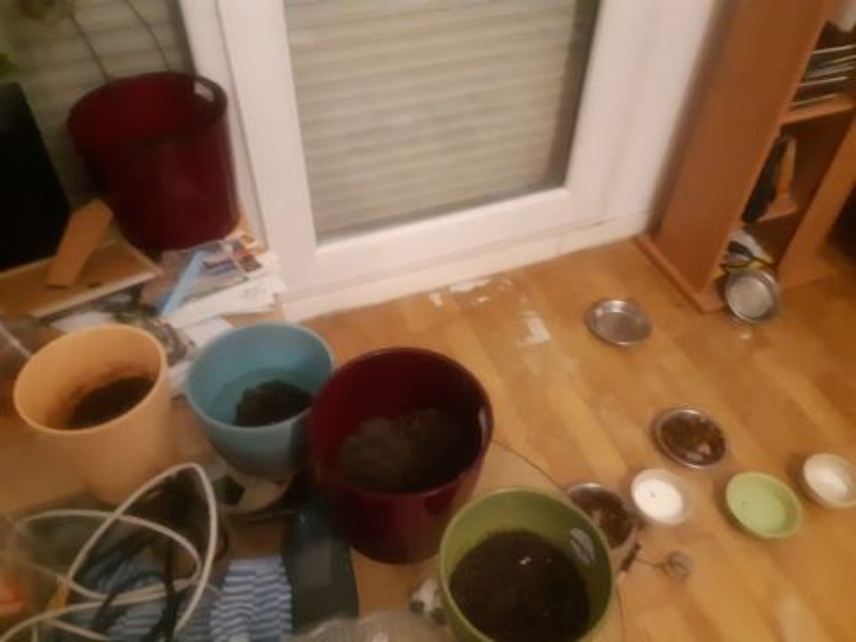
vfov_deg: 53.1
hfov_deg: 67.3
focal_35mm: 26
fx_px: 643
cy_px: 321
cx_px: 428
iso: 640
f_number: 1.7
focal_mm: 3.93
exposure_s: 1/20
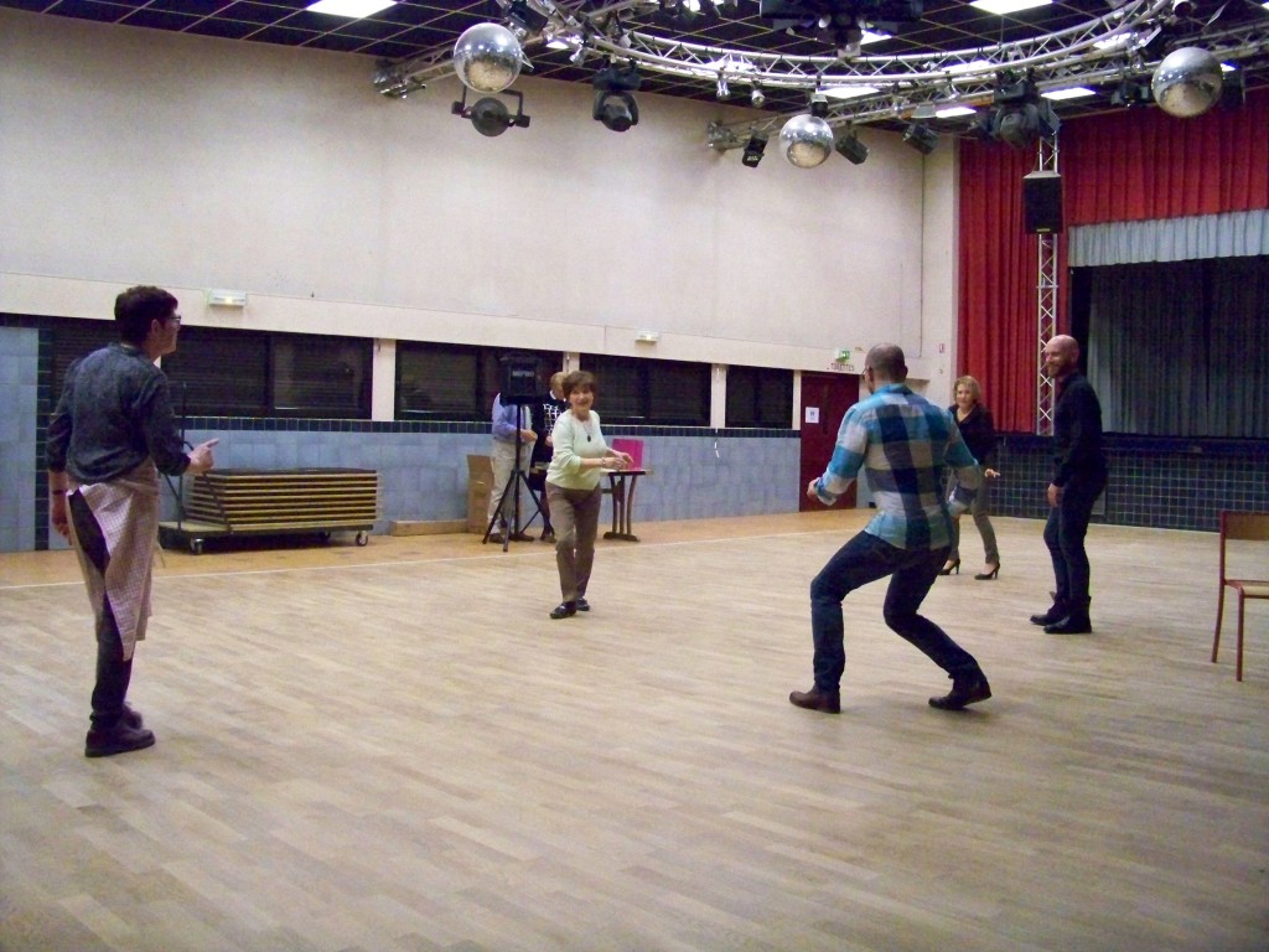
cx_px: 634
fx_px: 1210
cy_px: 476
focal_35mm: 33
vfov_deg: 42.9
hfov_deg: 55.4
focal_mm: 5.85
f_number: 2.8
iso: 1600
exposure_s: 1/160
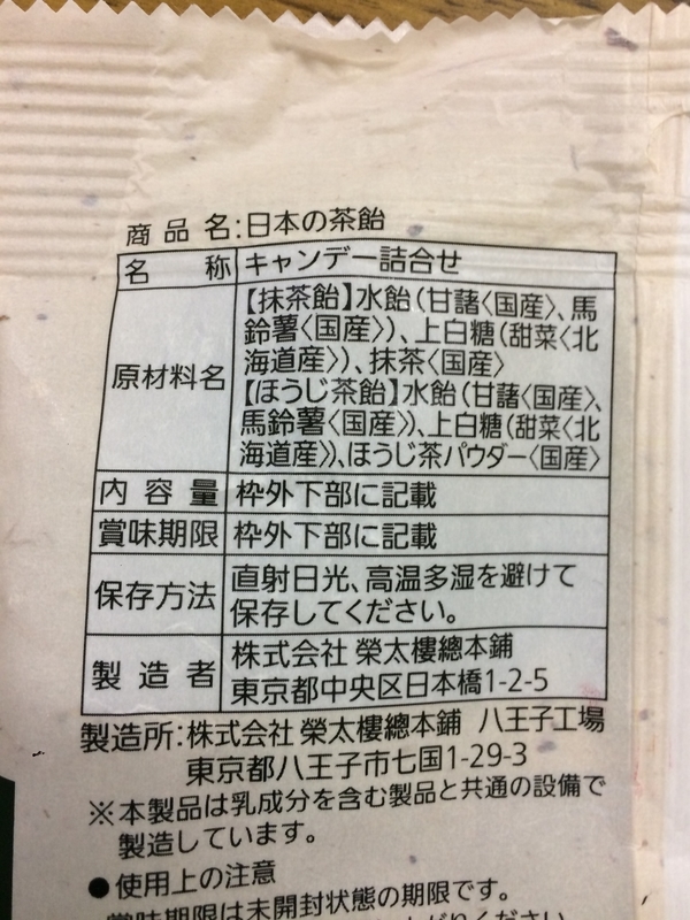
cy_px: 460
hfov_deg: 48.2
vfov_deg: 61.7
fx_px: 771
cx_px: 345
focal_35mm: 29
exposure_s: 1/33
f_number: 2.2
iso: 125
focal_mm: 4.15
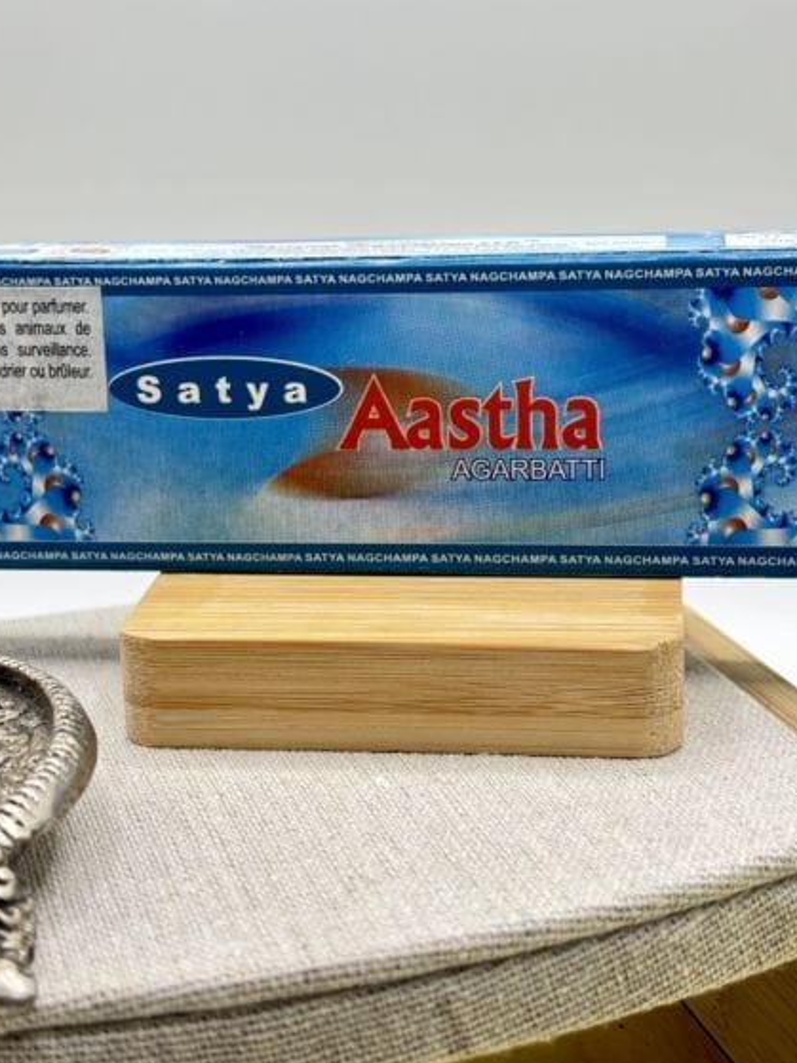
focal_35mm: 62
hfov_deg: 23.6
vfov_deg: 31.2
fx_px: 1904
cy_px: 478
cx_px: 388
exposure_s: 1/100
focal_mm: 5.96
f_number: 1.6
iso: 40
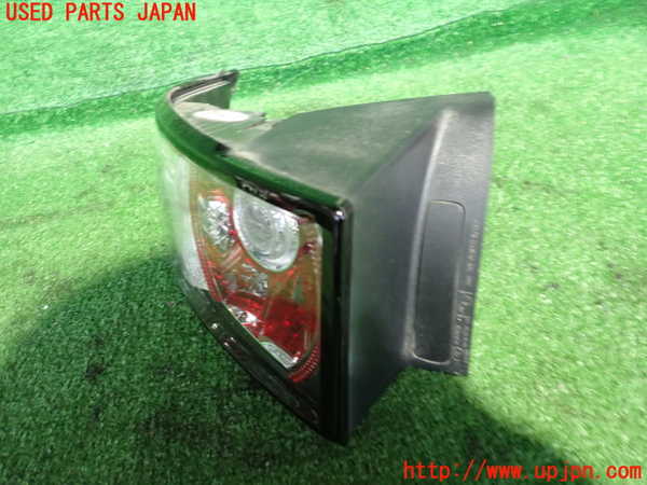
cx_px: 324
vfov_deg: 46.8
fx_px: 561
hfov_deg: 60.0
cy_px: 242
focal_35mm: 30
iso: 800
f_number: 2.3
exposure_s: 1/13
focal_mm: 5.4
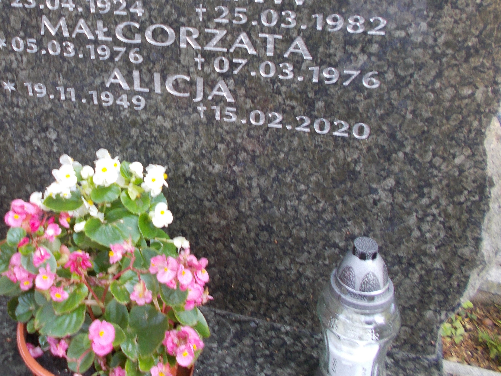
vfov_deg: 31.5
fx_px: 651
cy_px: 87
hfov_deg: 40.8
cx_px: 120
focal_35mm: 45
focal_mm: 4.6
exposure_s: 1/30
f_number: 3.2
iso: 80
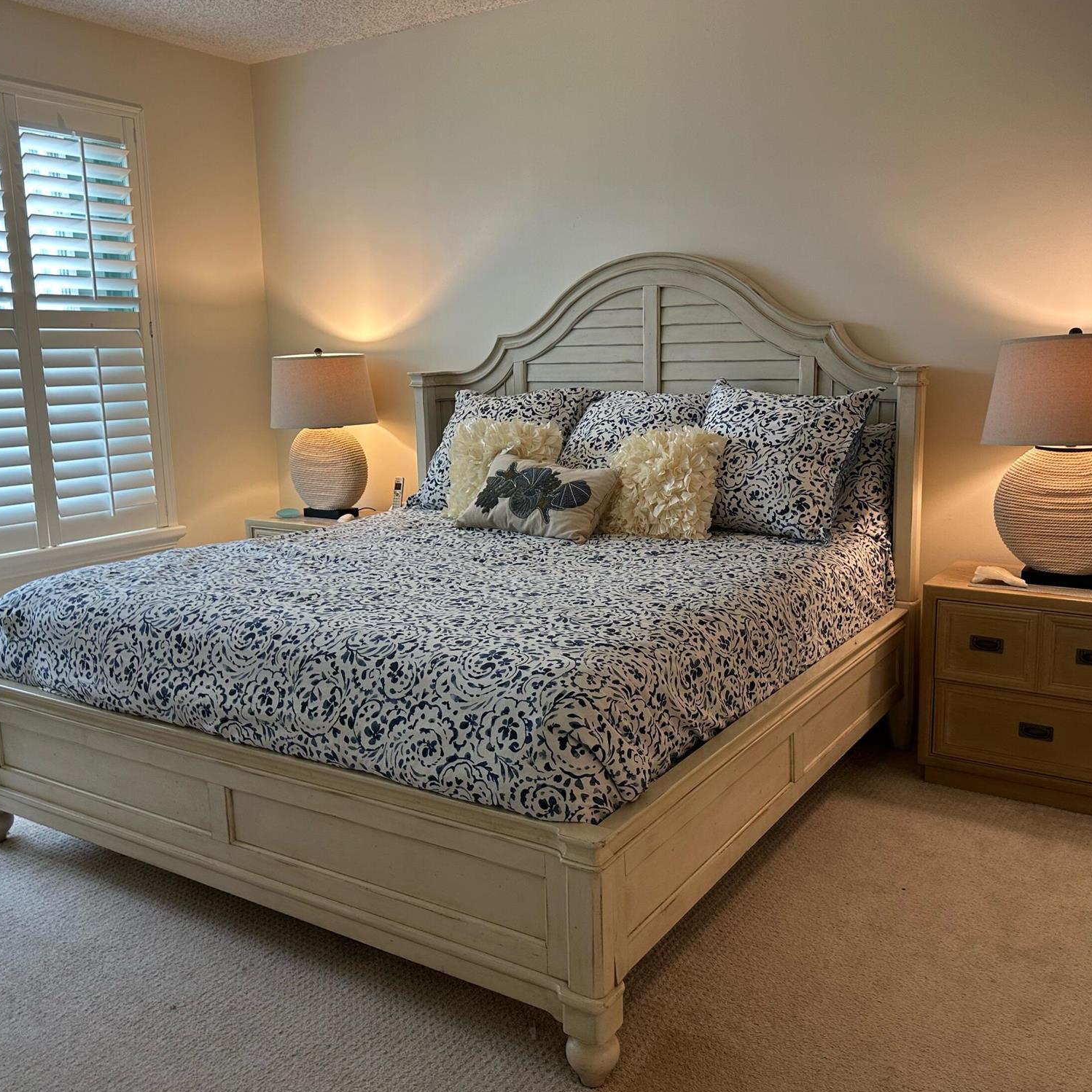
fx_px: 1035
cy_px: 535
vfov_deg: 55.6
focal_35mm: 29
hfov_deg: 55.6
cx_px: 588
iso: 125
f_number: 1.78
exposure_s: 1/60
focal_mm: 6.86
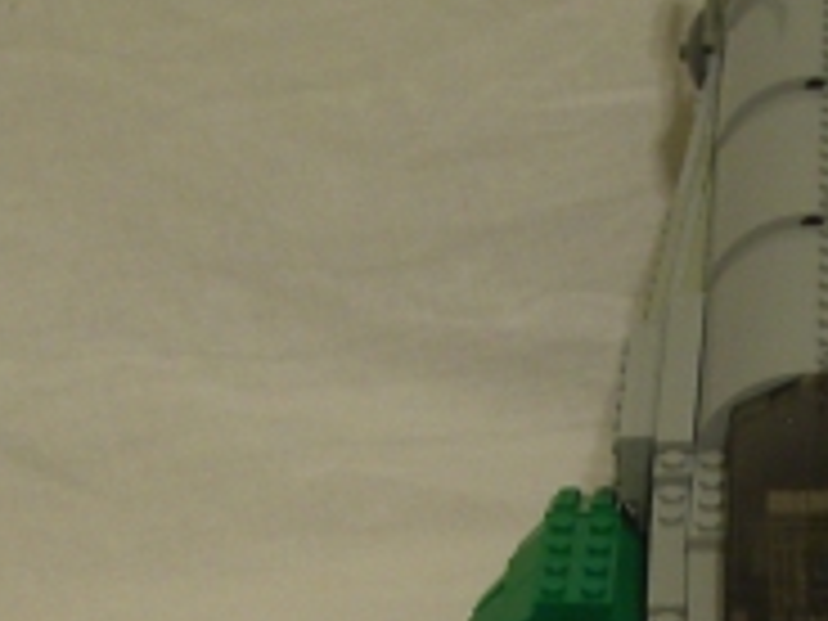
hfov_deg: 14.7
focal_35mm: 132
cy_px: 720
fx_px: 3157
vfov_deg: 11.0
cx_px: 819
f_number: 2.7
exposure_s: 1/8
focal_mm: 6.2
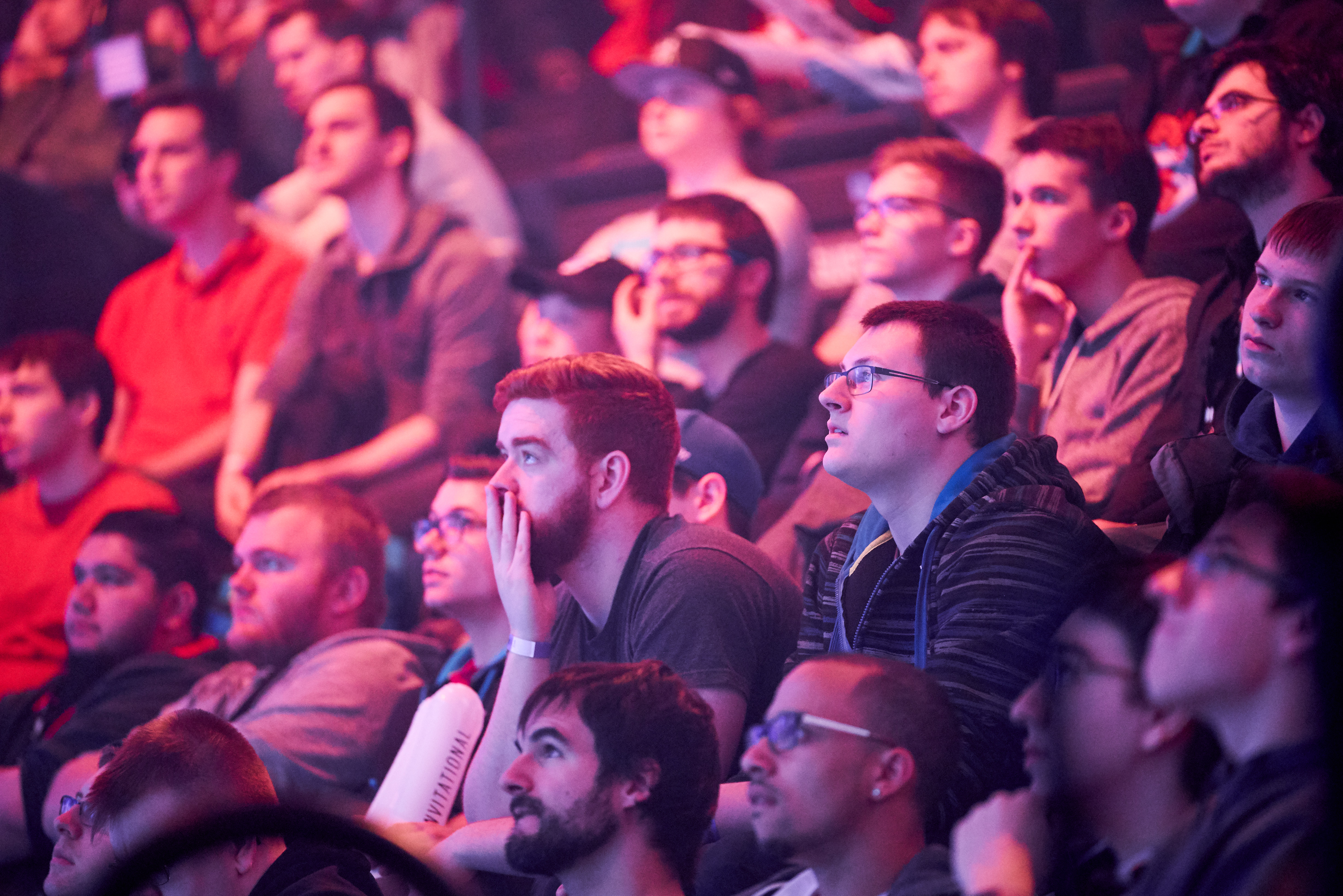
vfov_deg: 7.3
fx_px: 7050
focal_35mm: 189
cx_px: 672
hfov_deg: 10.9
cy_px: 448
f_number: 2.8
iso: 8000
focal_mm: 189
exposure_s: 1/320
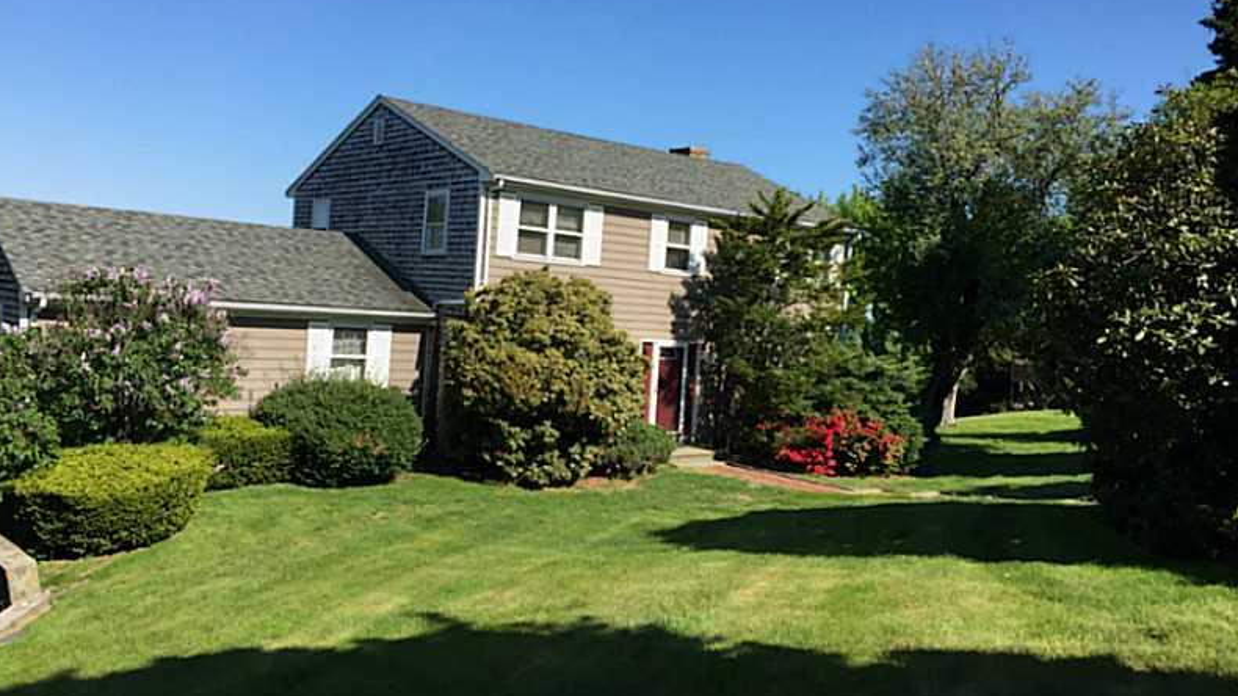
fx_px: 1050
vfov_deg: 36.6
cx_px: 614
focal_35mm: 32
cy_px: 323
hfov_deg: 61.0
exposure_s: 1/1522
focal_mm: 4.15
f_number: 2.2
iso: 32
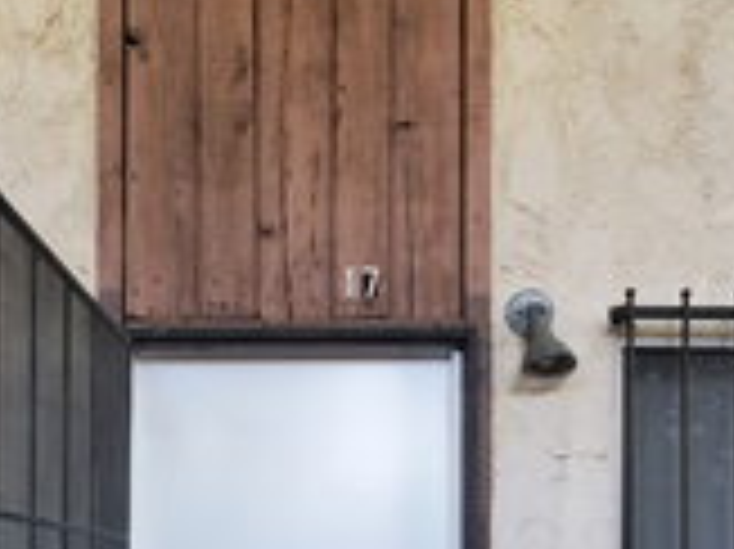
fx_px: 720
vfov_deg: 36.1
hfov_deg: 53.4
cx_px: 272
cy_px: 590
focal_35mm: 34
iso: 125
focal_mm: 1.8
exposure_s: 1/60
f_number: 2.2
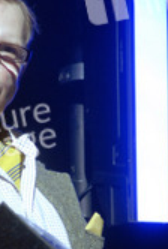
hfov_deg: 1.9
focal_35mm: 721
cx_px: 24
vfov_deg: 2.8
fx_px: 5005
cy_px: 214
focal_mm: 200
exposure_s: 1/80
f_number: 5
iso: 800
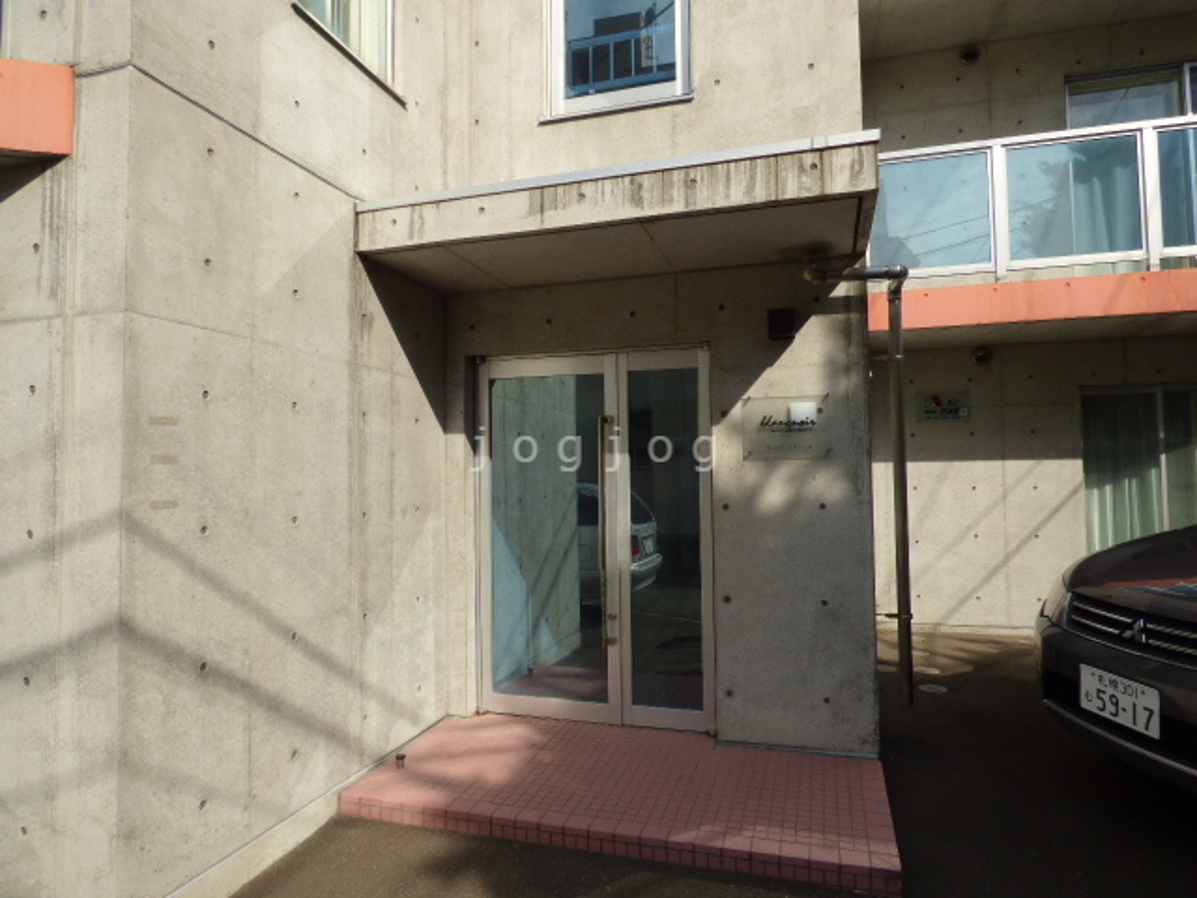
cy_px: 449
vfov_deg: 66.0
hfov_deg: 81.7
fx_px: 692
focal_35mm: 20
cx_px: 598
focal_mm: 3.58
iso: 100
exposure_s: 1/1000
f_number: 4
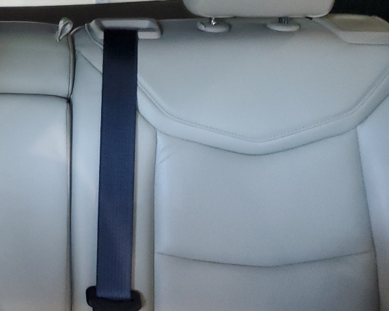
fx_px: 783
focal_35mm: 68
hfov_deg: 26.3
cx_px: -7
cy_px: 146
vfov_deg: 22.5
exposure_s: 1/40
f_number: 1.5
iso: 318
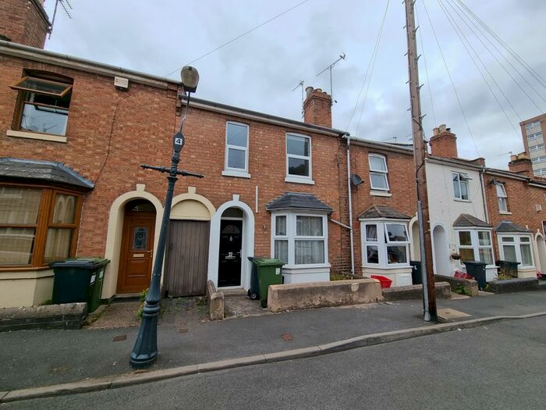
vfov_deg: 89.9
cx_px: 273
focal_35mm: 13
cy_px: 205
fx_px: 205
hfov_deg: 106.2
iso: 50
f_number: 2.2
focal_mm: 2.2
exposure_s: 1/1012
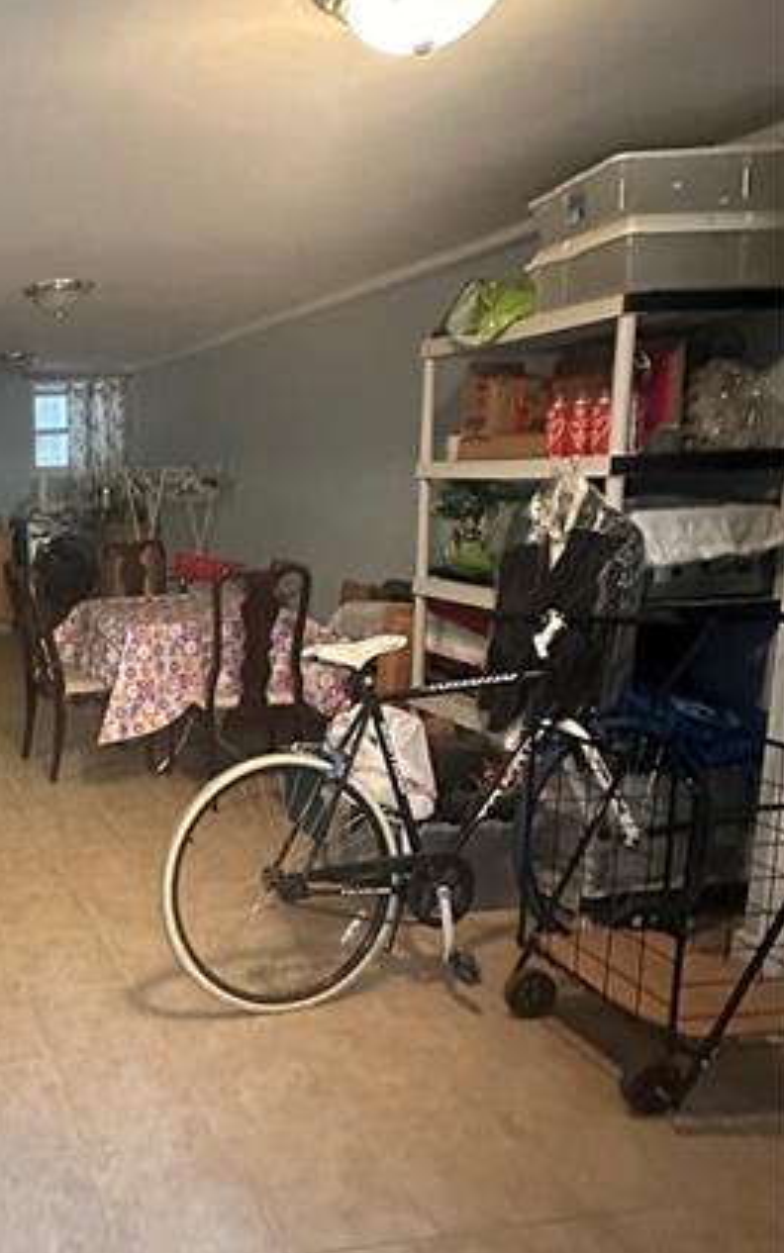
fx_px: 922
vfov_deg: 68.4
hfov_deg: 38.6
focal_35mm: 27
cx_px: -65
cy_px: 612
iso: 1600
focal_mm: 2.22
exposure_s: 1/40
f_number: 2.2
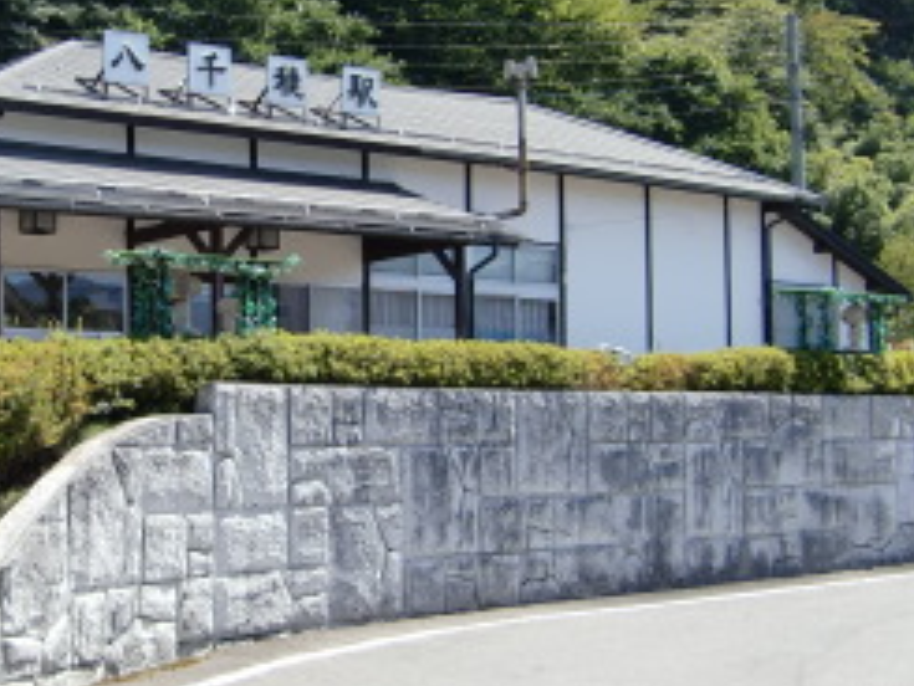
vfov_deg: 20.2
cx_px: 216
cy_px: 354
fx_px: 1928
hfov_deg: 26.3
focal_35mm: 73
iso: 64
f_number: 2.6
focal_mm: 4.9
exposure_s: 1/640
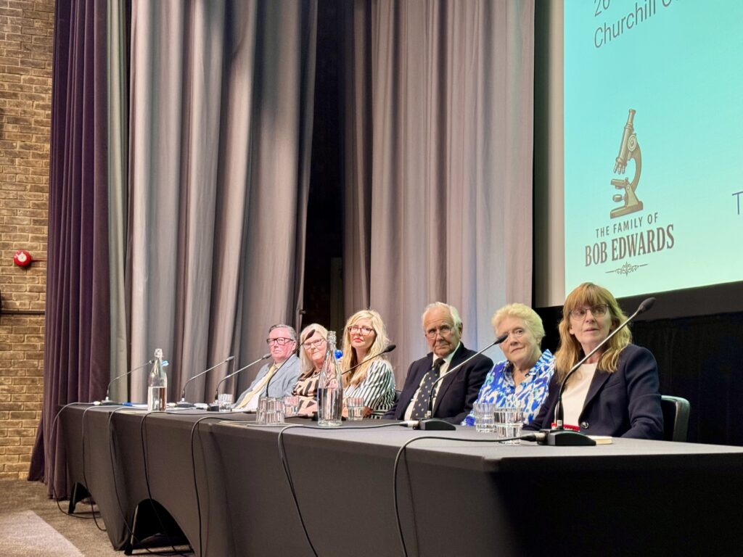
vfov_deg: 30.3
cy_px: 278
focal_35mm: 48
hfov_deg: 39.7
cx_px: 372
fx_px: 1030
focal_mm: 6.76
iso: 200
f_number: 1.78
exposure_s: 1/33
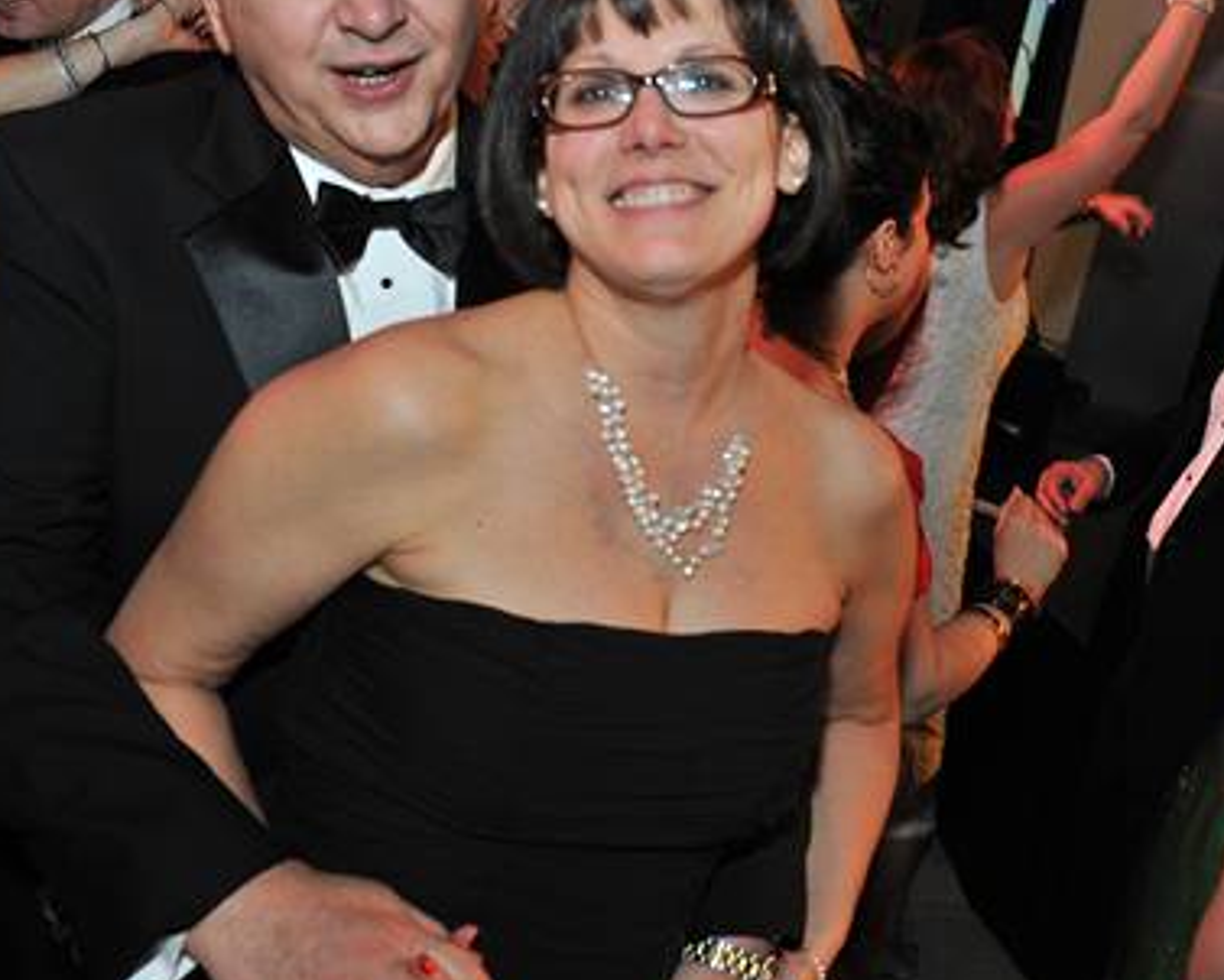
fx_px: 1885
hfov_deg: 35.8
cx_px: 747
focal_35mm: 52
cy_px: 529
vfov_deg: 29.2
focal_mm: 38
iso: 1250
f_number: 5.6
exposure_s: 1/125
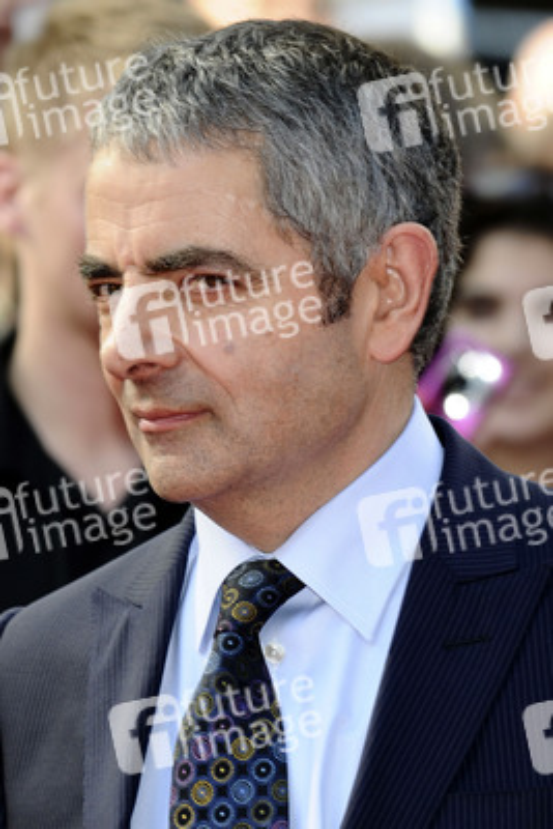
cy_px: 414
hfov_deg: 4.6
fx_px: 6906
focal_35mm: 300
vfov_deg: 6.9
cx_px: 276
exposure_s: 1/200
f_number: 5.6
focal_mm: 200
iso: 200
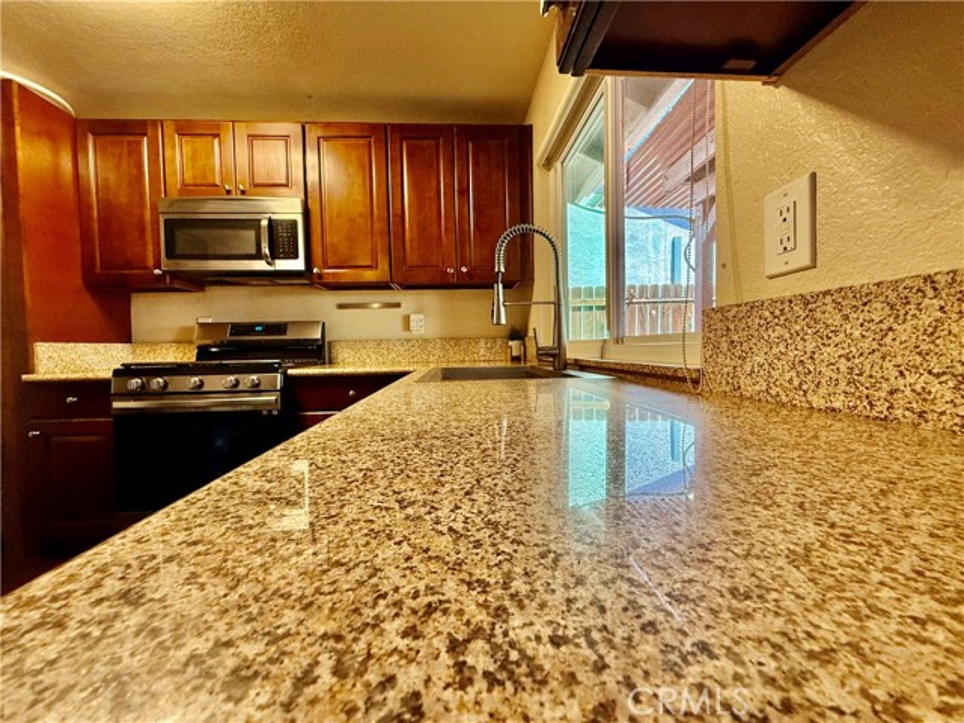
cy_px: 362
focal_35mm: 14
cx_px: 482
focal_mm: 2.22
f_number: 2.2
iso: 320
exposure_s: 1/120
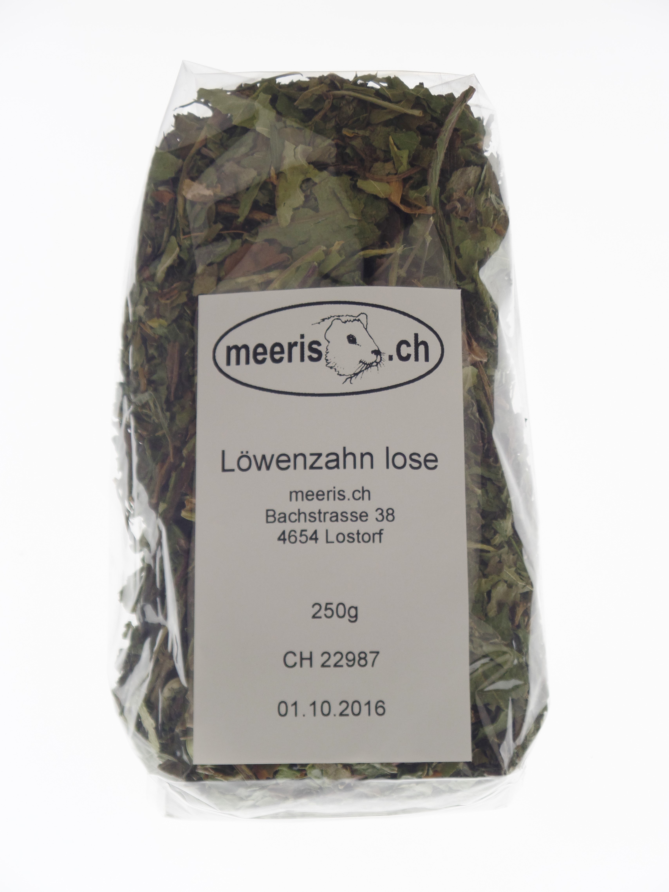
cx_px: 334
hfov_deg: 13.0
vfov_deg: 17.3
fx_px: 2937
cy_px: 446
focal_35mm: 114
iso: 80
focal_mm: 20.3
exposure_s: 1/250
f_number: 4
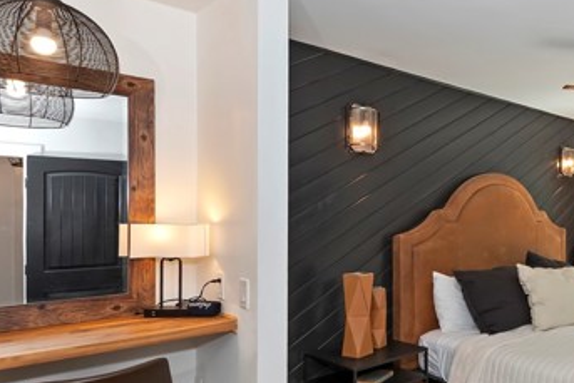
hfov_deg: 56.3
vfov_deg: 46.4
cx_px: 519
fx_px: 447
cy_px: 212
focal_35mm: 28
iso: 400
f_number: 8
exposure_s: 1/30
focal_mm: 10
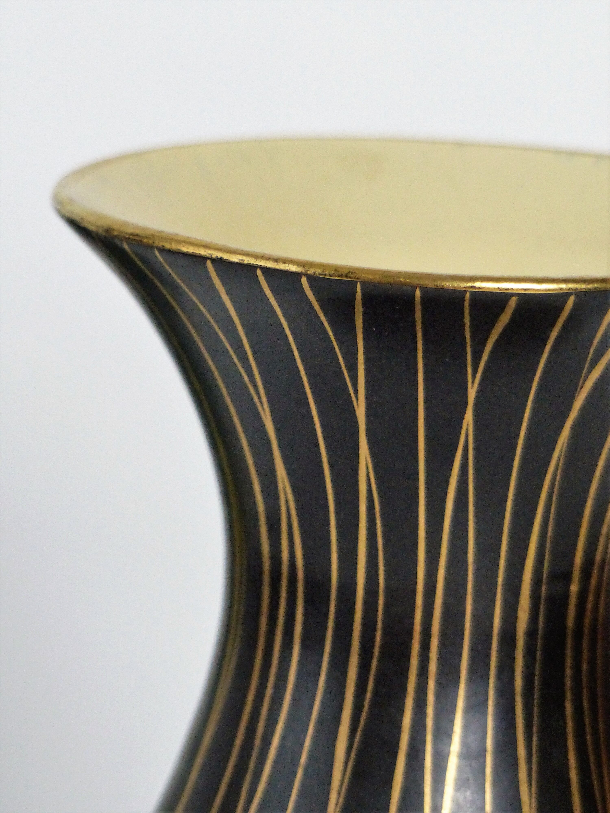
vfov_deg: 5.0
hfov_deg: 3.8
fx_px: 9281
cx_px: 305
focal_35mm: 395
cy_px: 406
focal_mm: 64.6
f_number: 2.8
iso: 400
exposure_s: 1/60
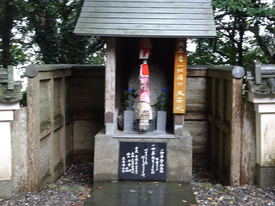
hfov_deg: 29.4
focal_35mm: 66
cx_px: 138
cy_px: 103
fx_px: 524
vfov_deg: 22.3
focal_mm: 11.32
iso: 800
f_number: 4.5
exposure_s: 1/20
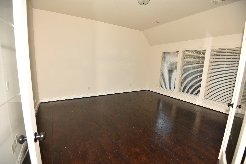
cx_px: 123
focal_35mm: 16
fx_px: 109
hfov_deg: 96.7
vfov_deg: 73.8
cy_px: 82
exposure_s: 1/60
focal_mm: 16
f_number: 4
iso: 100
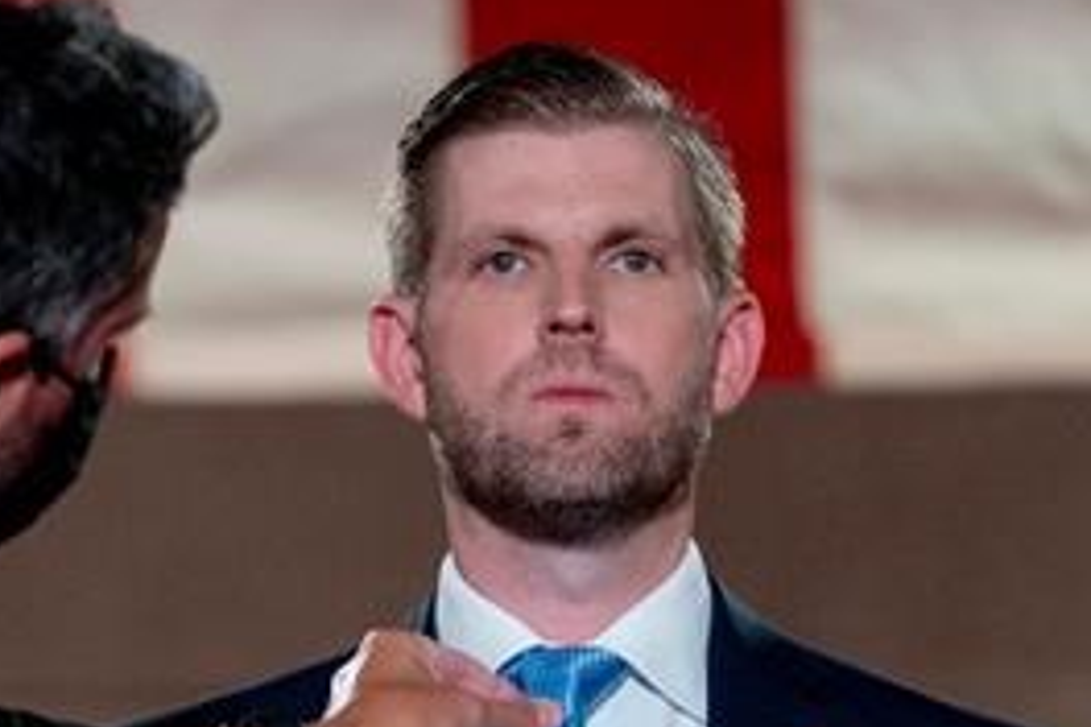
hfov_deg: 2.2
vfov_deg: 1.5
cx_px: 417
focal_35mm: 934
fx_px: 28303
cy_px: 803
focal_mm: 379
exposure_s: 1/250
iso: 5000
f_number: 5.6
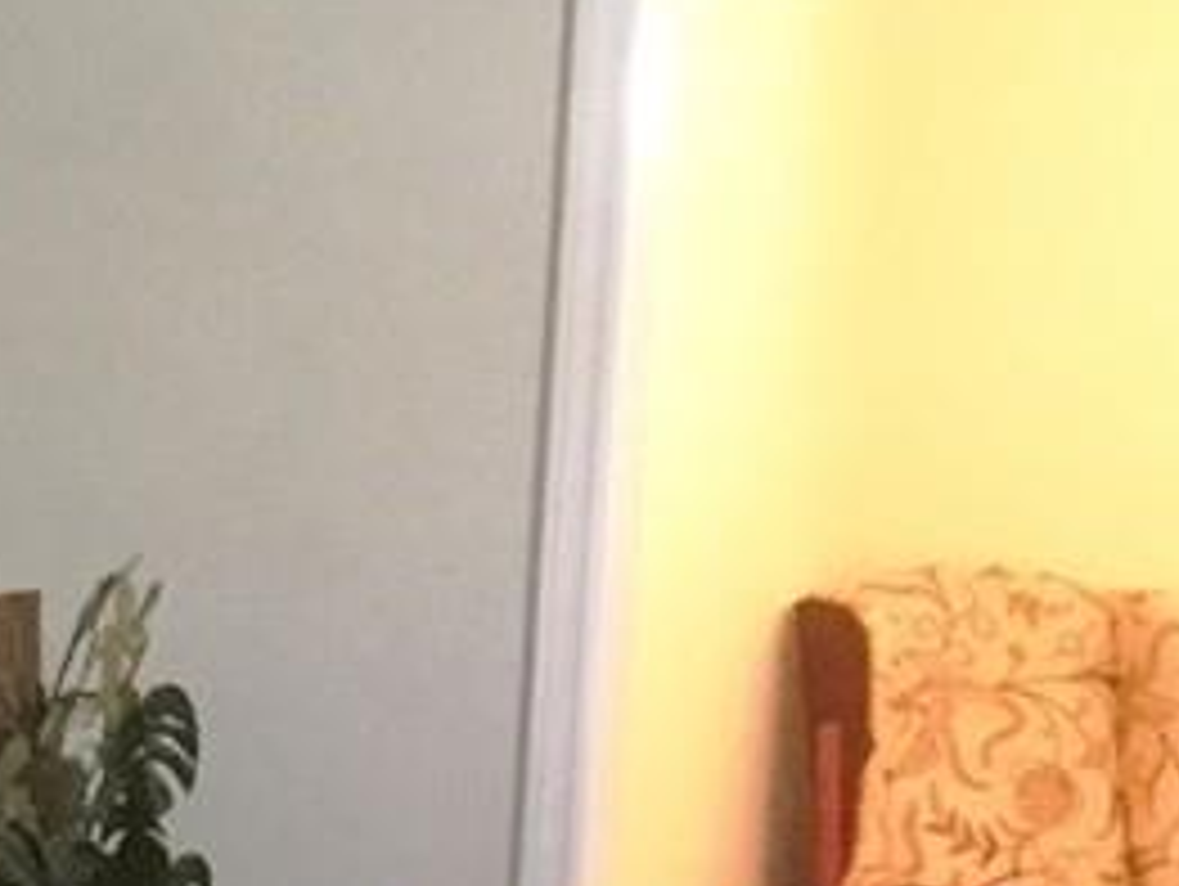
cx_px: -1008
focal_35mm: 121
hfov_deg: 14.2
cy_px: 949
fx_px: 4125
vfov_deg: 12.1
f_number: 2.4
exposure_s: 1/15
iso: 320
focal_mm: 3.3
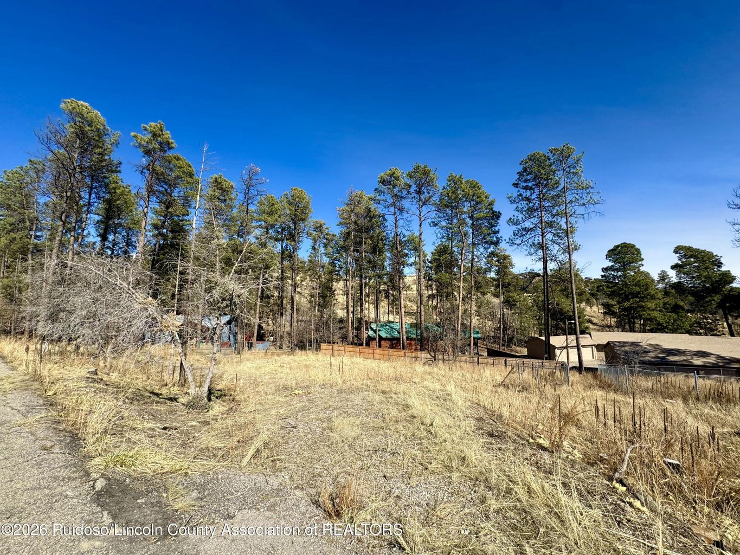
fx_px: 299
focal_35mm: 14
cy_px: 278
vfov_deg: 85.7
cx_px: 370
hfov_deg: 102.1
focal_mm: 2.22
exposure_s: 1/1600
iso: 50
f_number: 2.2
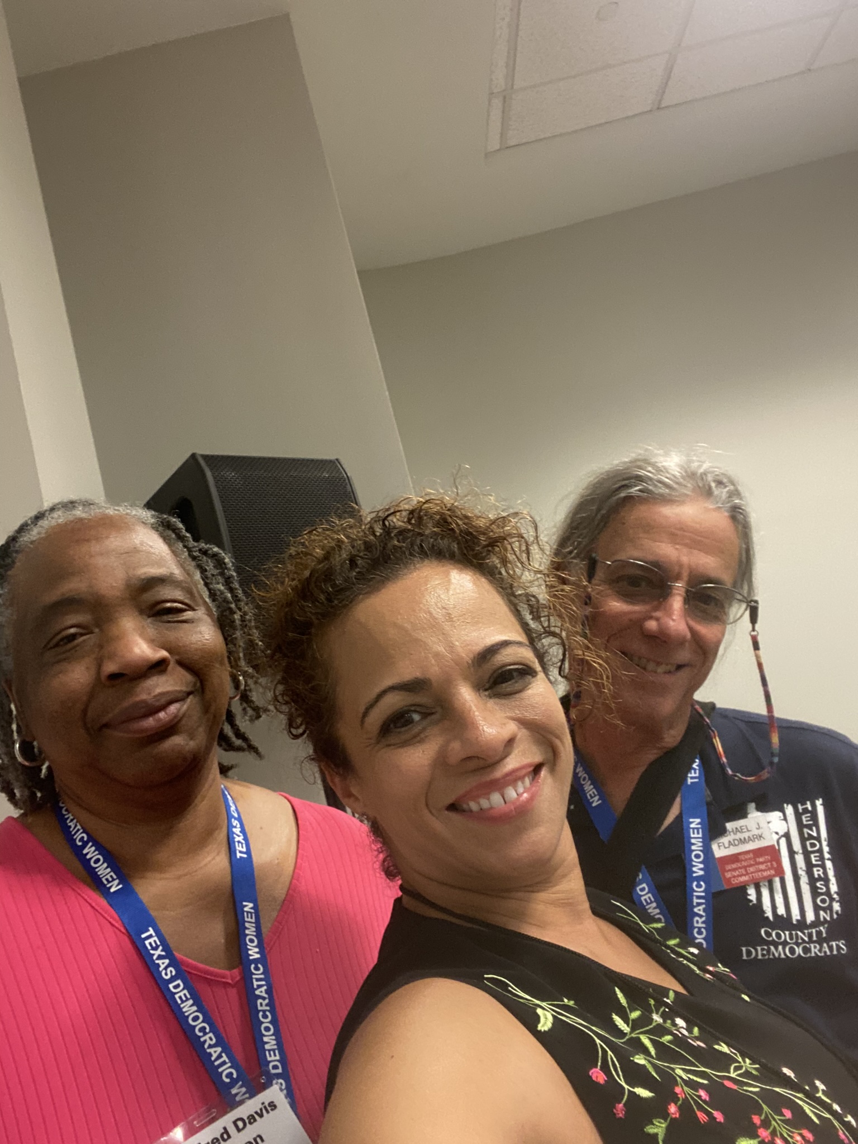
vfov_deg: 60.0
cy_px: 572
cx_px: 429
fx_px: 991
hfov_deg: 46.8
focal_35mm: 30
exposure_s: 1/30
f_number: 2.2
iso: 320
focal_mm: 2.71
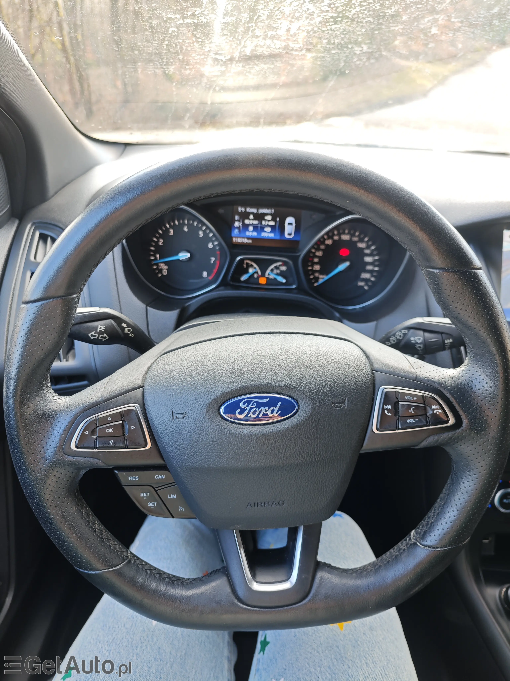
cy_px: 340
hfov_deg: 58.9
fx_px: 452
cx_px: 255
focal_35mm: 23
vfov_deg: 73.9
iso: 100
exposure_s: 1/81.6
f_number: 2
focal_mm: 8.72
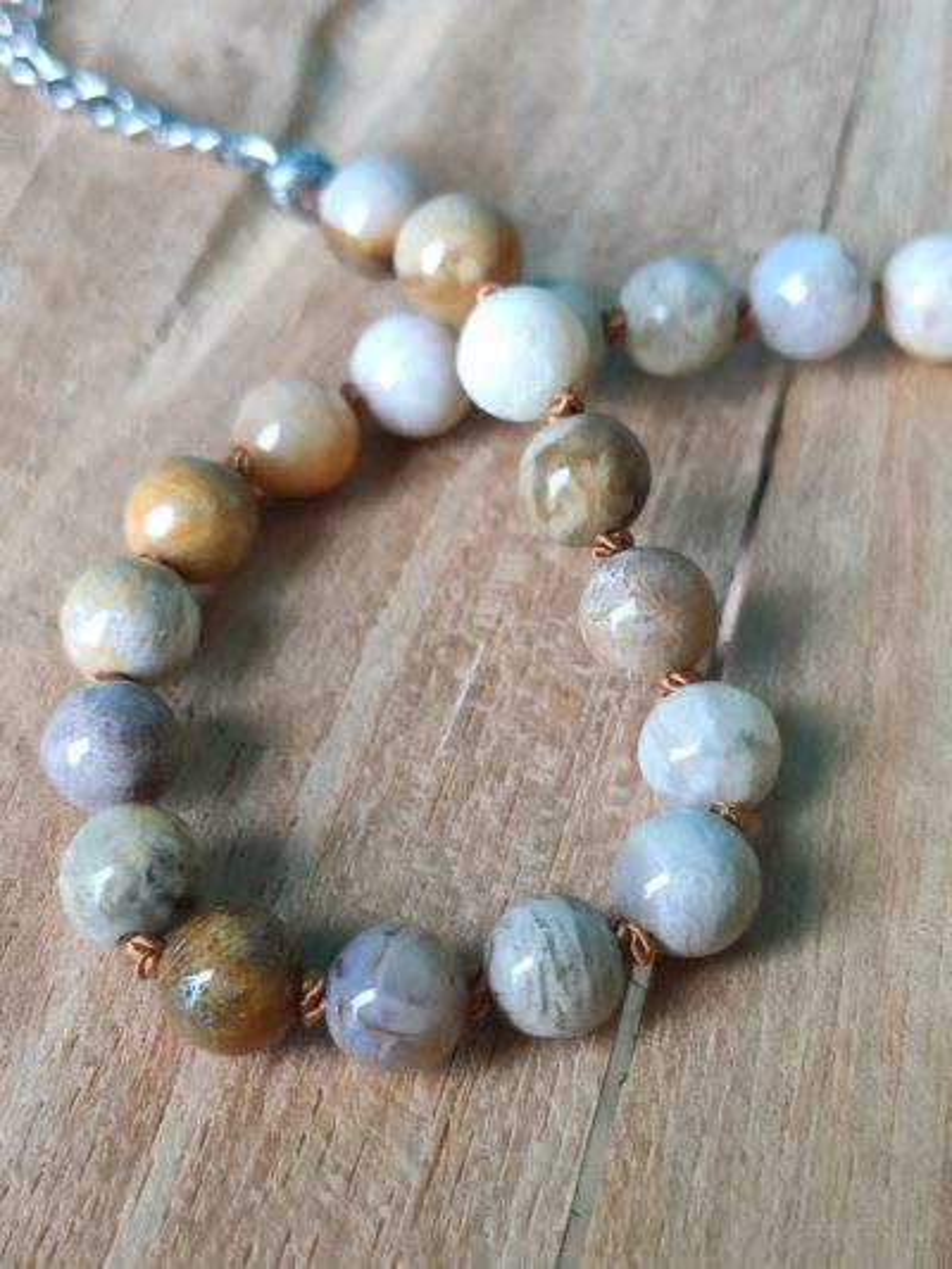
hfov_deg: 53.1
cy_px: 634
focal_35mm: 26
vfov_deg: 67.3
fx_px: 953
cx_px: 476
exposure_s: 1/33
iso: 656
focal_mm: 4.77
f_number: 1.75
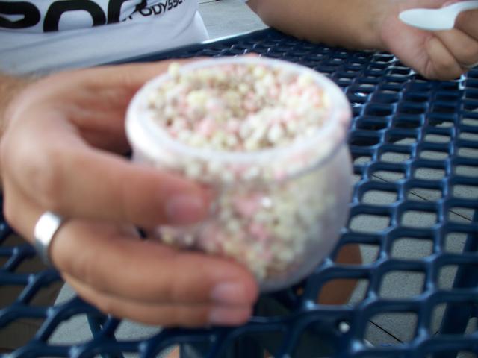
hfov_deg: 51.4
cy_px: 179
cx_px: 239
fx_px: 497
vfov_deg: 39.7
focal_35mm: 36
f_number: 2.8
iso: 64
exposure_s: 1/125
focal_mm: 7.54
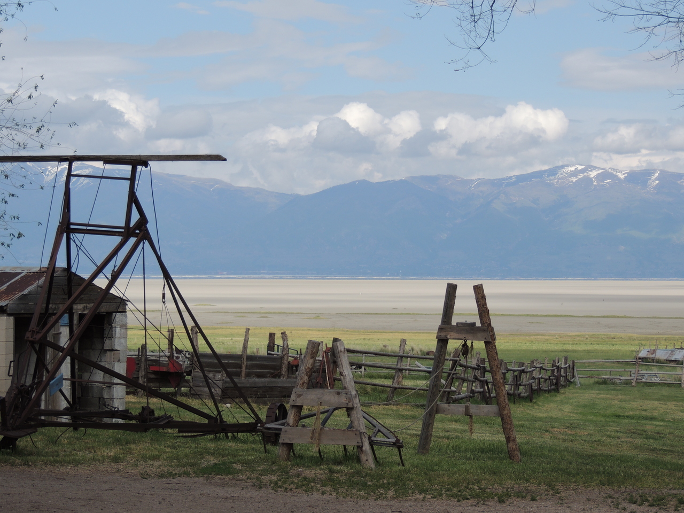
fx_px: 2075
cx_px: 342
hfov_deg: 18.7
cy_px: 256
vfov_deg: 14.1
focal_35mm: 105
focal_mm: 18.7
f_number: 4.2
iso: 100
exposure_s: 1/1000
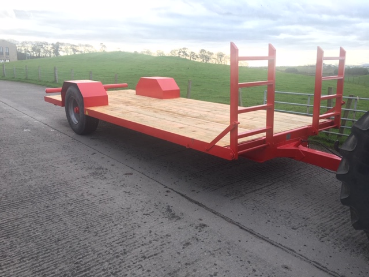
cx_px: 184
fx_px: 309
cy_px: 138
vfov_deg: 48.2
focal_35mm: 29
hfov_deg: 61.7
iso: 25
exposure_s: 1/113
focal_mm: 4.15
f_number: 2.2
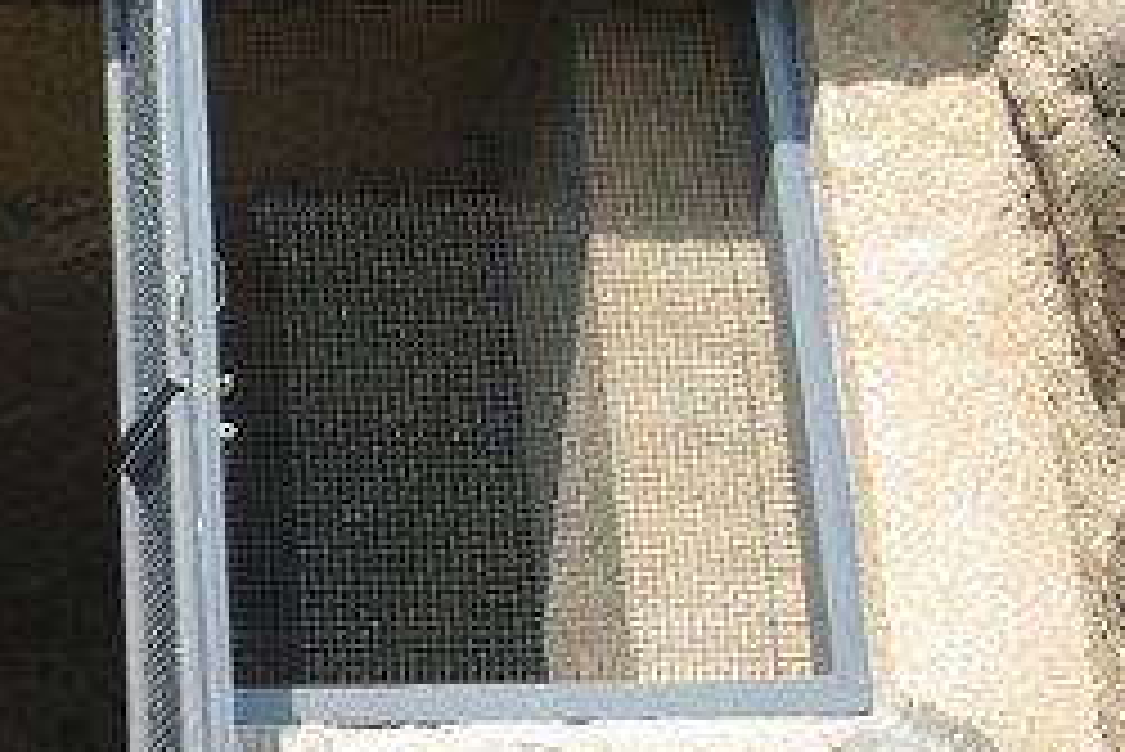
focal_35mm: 92
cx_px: -184
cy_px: 480
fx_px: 2877
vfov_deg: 14.9
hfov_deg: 20.8
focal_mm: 24
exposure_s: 1/60
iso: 100
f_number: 4.5
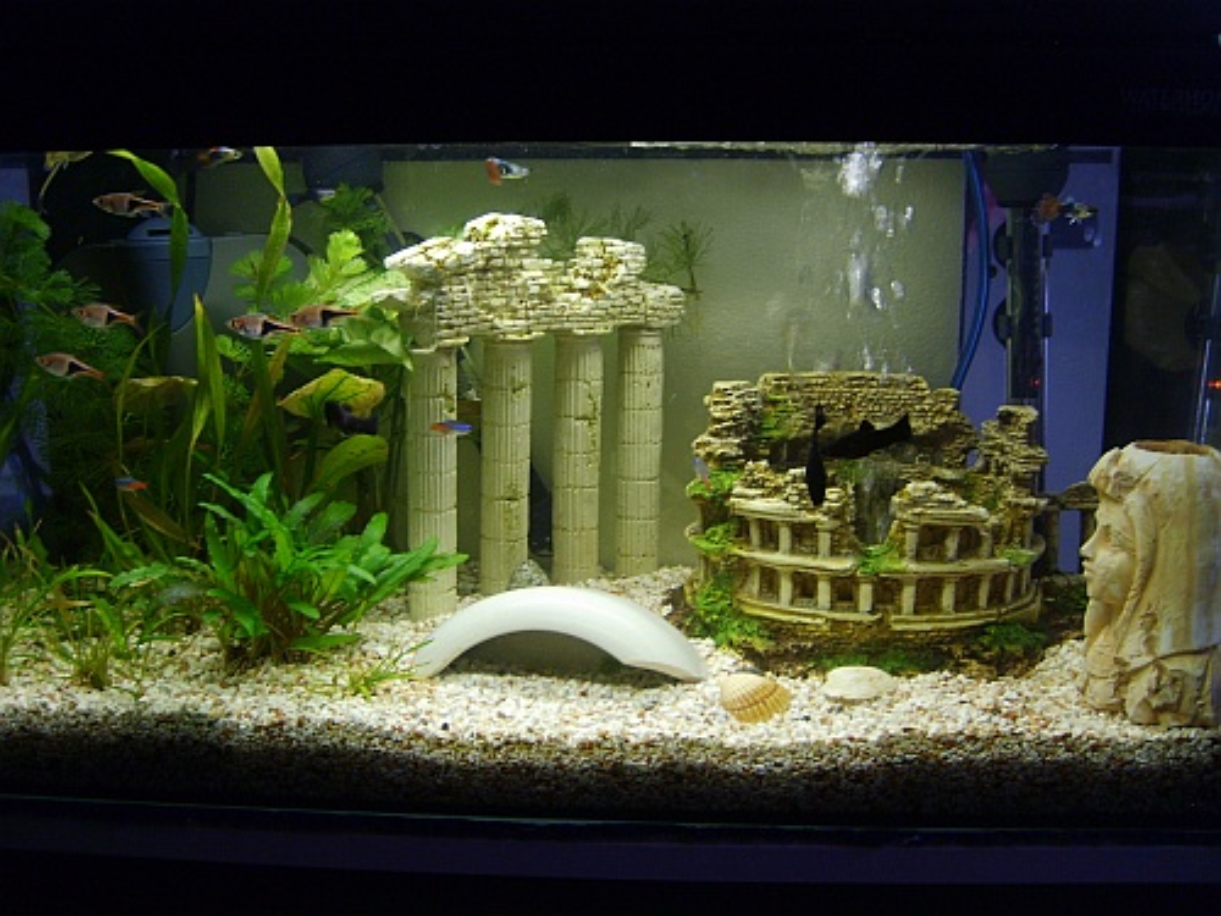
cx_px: 610
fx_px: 1235
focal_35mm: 35
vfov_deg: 40.7
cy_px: 458
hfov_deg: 52.6
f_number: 2.8
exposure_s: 1/30
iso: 96
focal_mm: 5.8
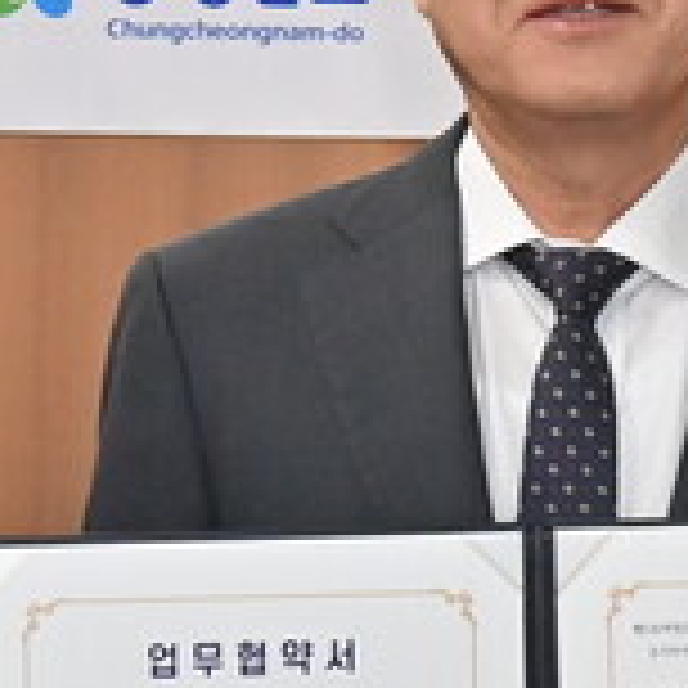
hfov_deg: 5.4
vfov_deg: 5.5
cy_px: -47
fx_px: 7173
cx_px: 998
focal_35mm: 319
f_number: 6.3
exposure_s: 1/250
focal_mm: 45
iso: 2000
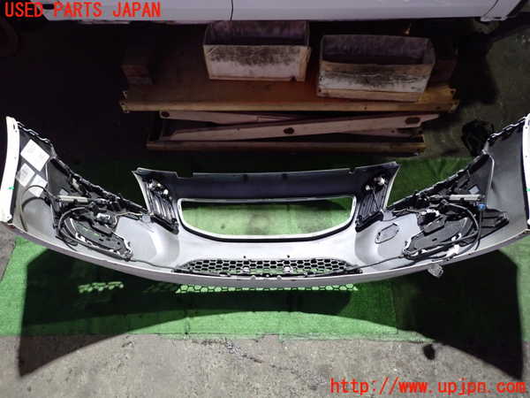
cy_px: 199
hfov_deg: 69.4
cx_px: 265
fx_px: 383
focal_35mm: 25
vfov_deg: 54.9
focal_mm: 4.5
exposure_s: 1/20
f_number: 2
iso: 800
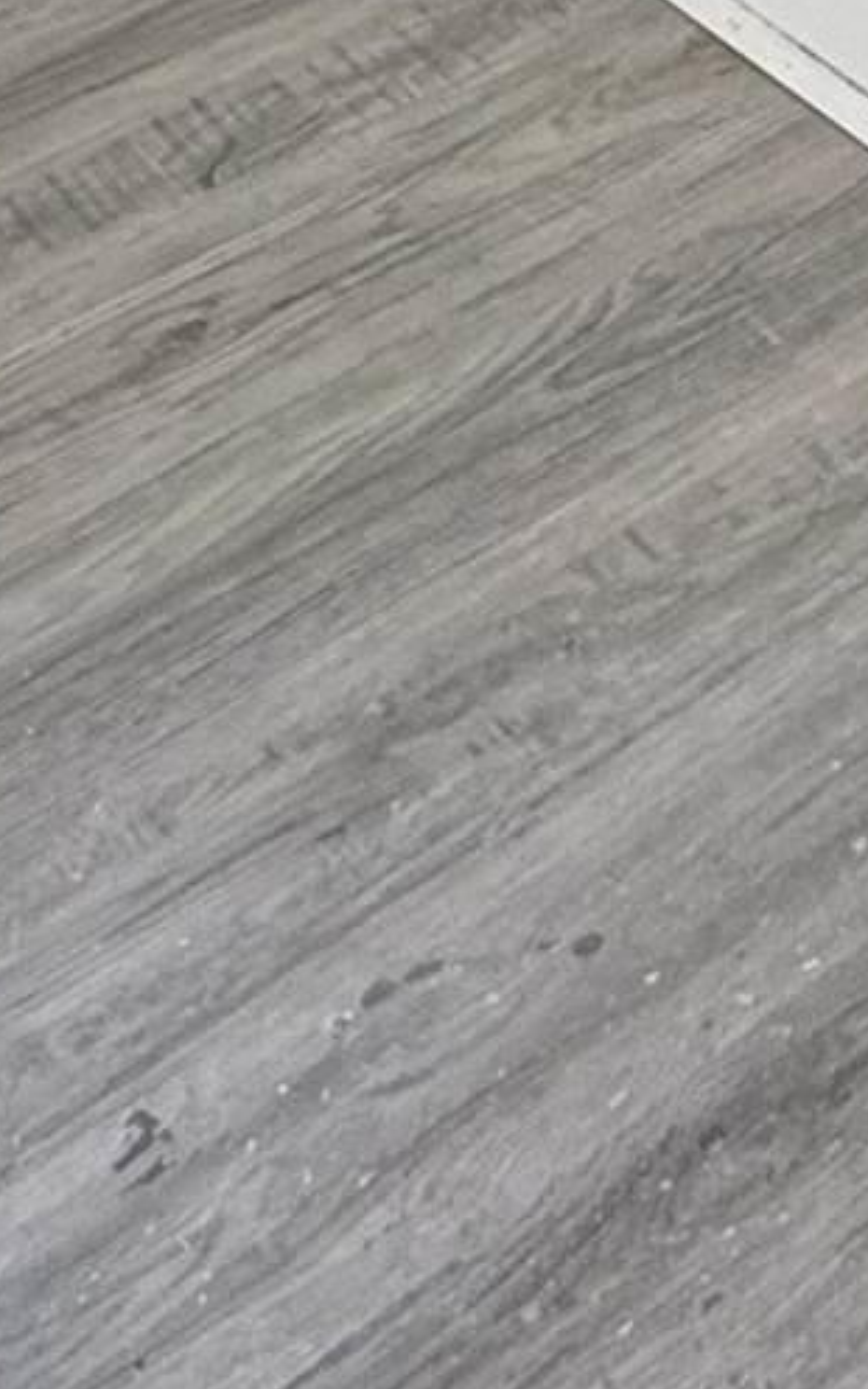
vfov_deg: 15.9
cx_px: 1798
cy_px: -1605
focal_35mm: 92
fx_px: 3482
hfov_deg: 12.4
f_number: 2.2
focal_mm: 2.22
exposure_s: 1/99
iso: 64
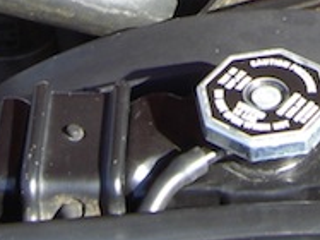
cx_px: 284
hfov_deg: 9.7
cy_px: -365
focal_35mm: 203
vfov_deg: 6.9
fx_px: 1875
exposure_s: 1/250
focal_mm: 6.2
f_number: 2.7
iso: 64
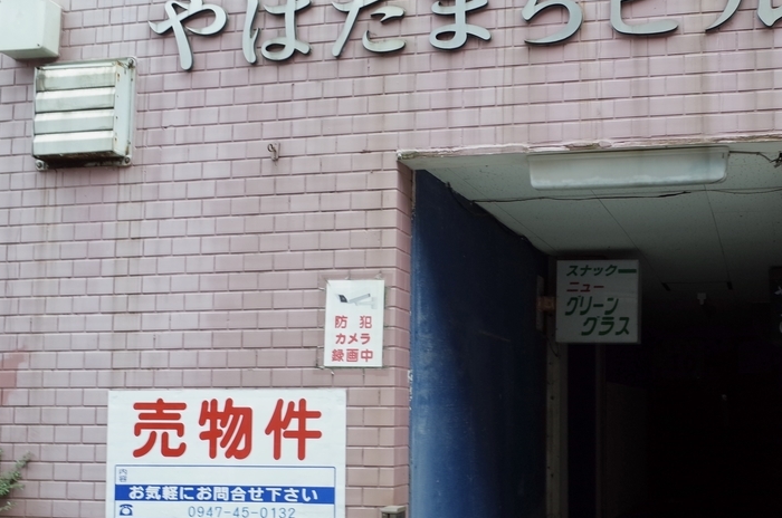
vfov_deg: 27.8
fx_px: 1041
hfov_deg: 40.3
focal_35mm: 48
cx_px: 557
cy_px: 346
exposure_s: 1/30
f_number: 4.5
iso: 160
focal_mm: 18.3
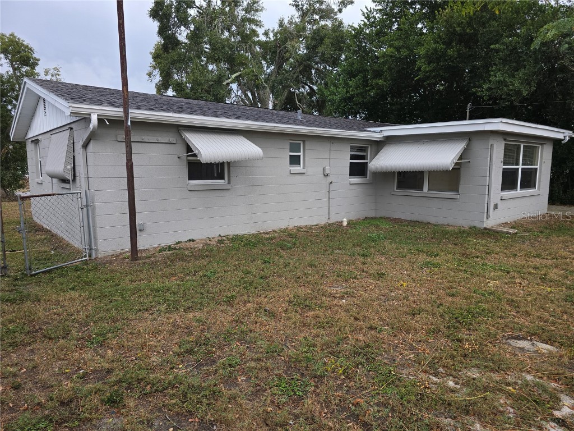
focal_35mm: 23
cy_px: 216
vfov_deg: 58.9
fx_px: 381
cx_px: 287
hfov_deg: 73.9
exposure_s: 1/120
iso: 16
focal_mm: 6.3
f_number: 1.7
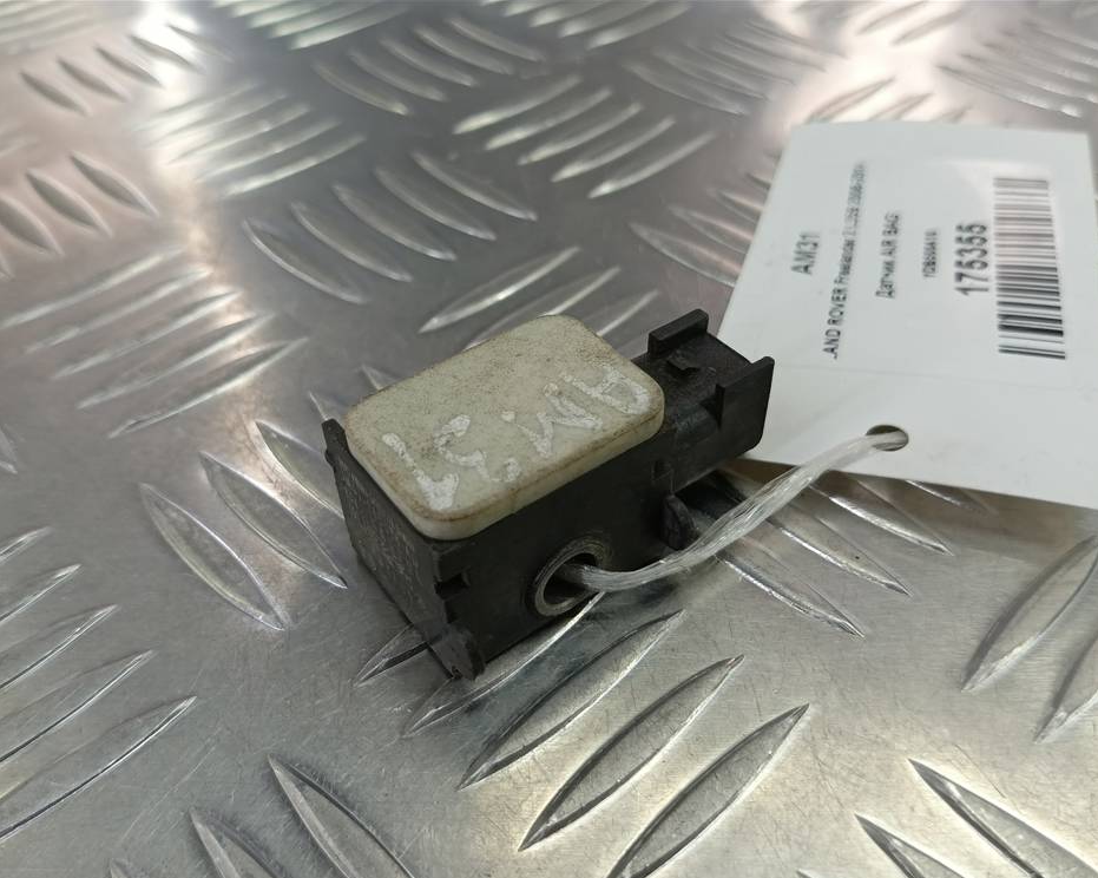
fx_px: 942
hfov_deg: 60.5
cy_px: 452
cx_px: 546
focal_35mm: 29
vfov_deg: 49.9
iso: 150
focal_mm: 4.11
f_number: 1.6
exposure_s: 1/100
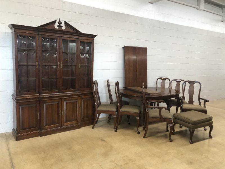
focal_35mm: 28
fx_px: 182
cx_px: 112
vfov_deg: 49.7
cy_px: 84
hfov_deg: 63.4
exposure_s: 1/21
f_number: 1.8
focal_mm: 4
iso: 40
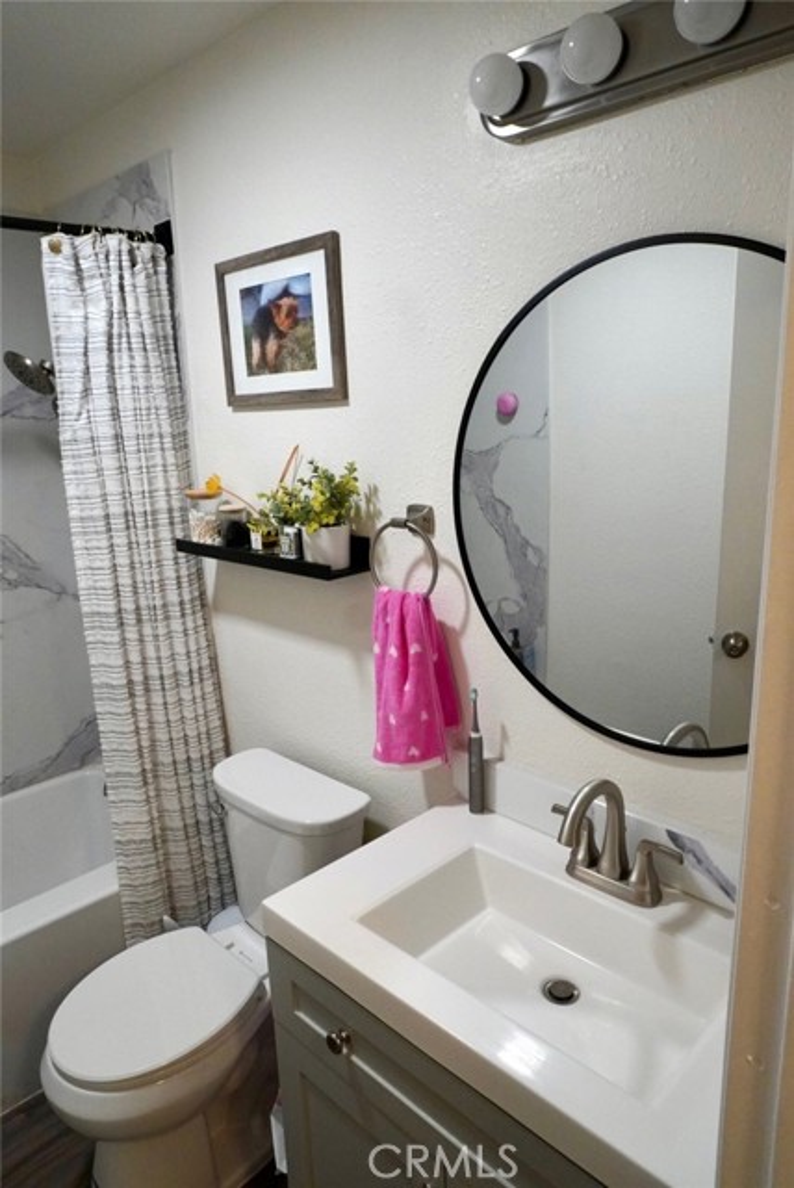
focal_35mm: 24
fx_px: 792
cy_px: 594
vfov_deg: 73.7
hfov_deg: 53.2
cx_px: 397
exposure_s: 1/100
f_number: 7.1
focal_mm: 16
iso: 2000
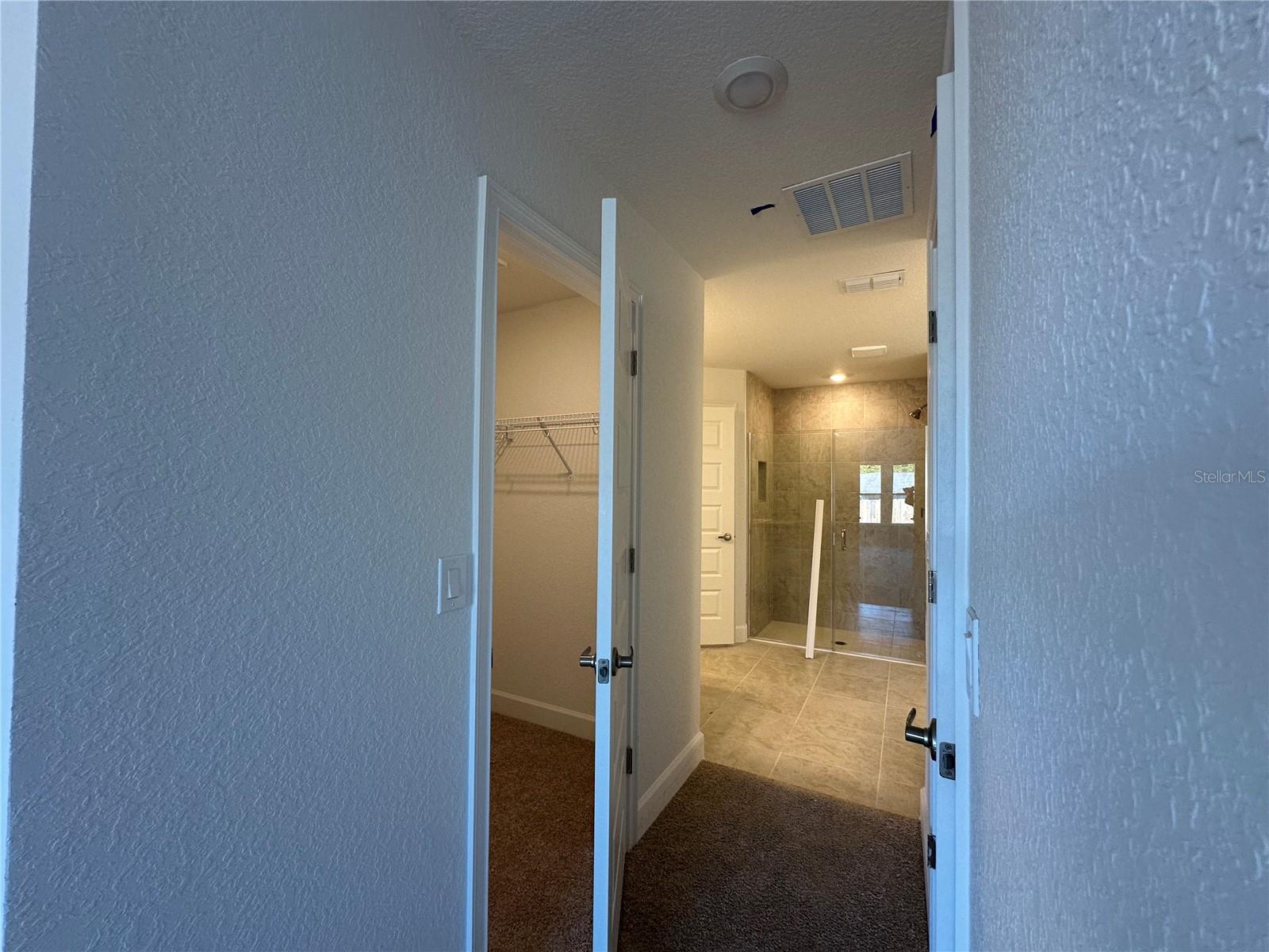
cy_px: 476
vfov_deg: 85.7
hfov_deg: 102.1
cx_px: 634
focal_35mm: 14
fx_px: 513
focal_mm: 2.22
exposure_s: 1/120
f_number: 2.2
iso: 160
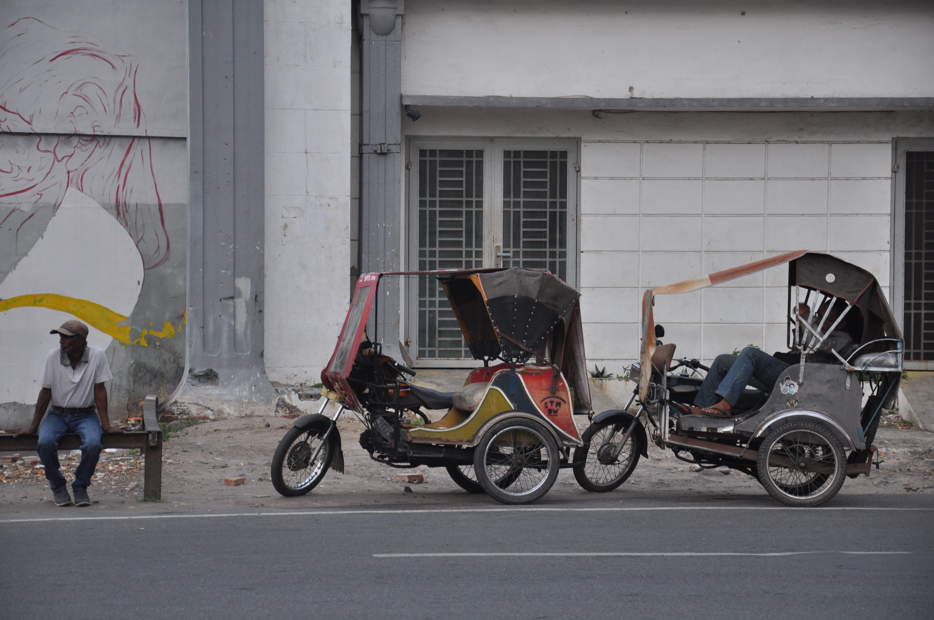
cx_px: 467
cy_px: 310
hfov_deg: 17.1
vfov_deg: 11.4
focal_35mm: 120
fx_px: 3110
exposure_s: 1/60
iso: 400
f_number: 5.3
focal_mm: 80
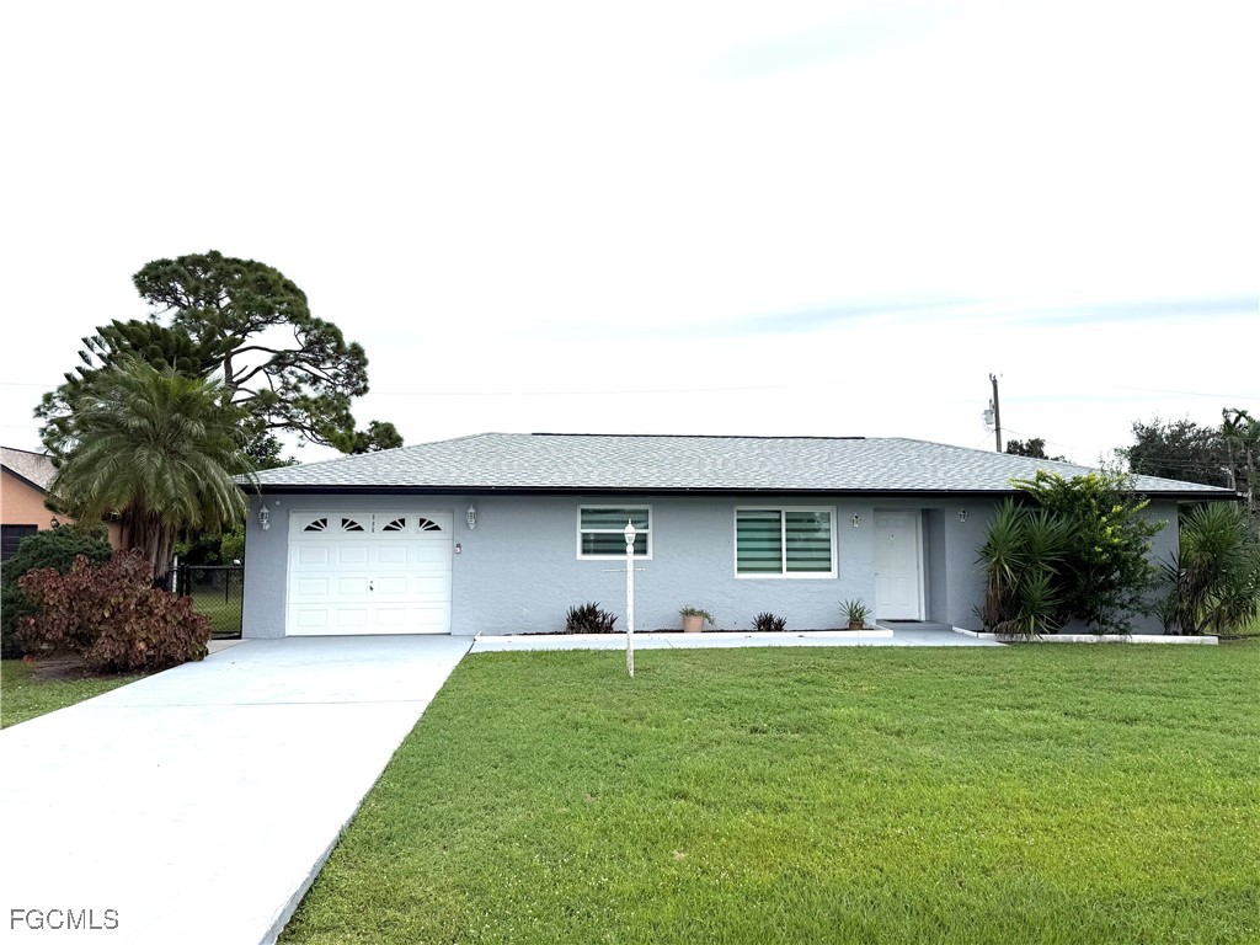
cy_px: 472
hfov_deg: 71.6
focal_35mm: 24
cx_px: 630
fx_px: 874
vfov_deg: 56.8
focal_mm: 6.76
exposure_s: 1/7353
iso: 80
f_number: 1.78
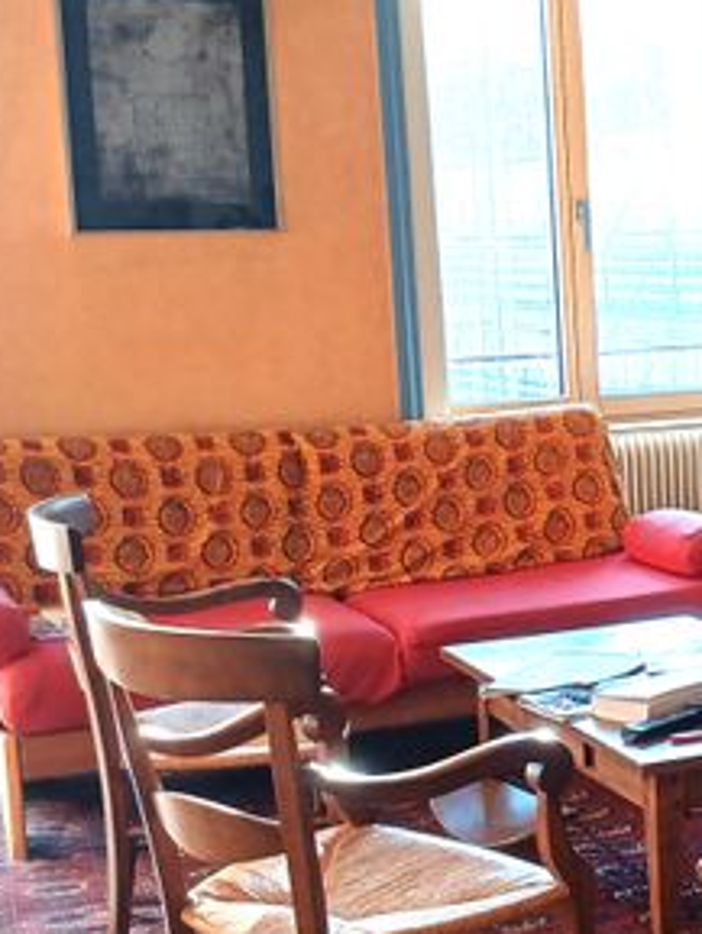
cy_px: 562
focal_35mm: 72
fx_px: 1945
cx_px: 844
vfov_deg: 27.0
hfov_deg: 19.3
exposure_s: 1/50
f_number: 1.8
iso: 80
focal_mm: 3.98
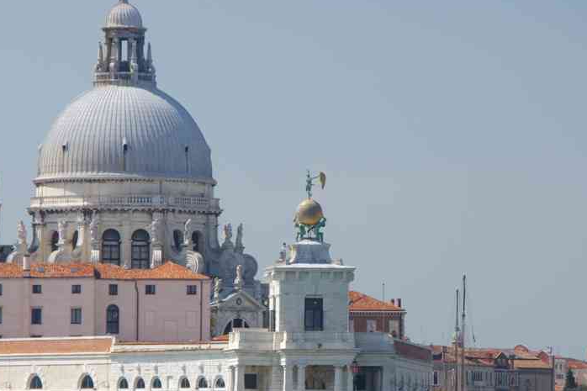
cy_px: 235
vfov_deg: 4.9
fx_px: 4548
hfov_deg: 7.4
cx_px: 275
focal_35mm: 279
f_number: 9
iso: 200
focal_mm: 130
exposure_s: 1/200
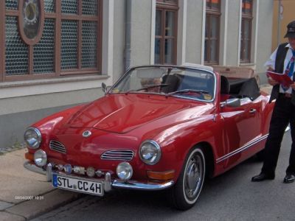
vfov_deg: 21.0
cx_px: 148
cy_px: 110
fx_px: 597
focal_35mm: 70
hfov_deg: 27.8
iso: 100
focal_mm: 14.3
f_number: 3.5
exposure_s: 1/389
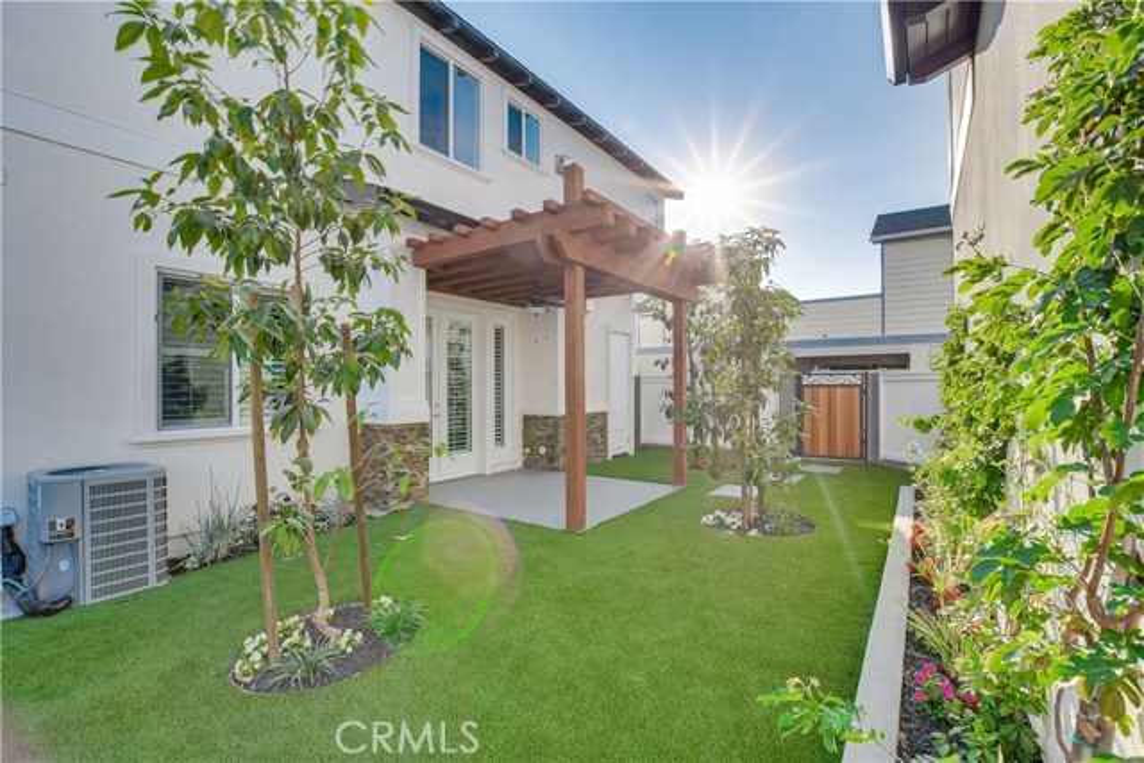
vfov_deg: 77.4
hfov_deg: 100.4
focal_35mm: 15
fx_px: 477
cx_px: 572
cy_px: 382
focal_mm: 10
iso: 400
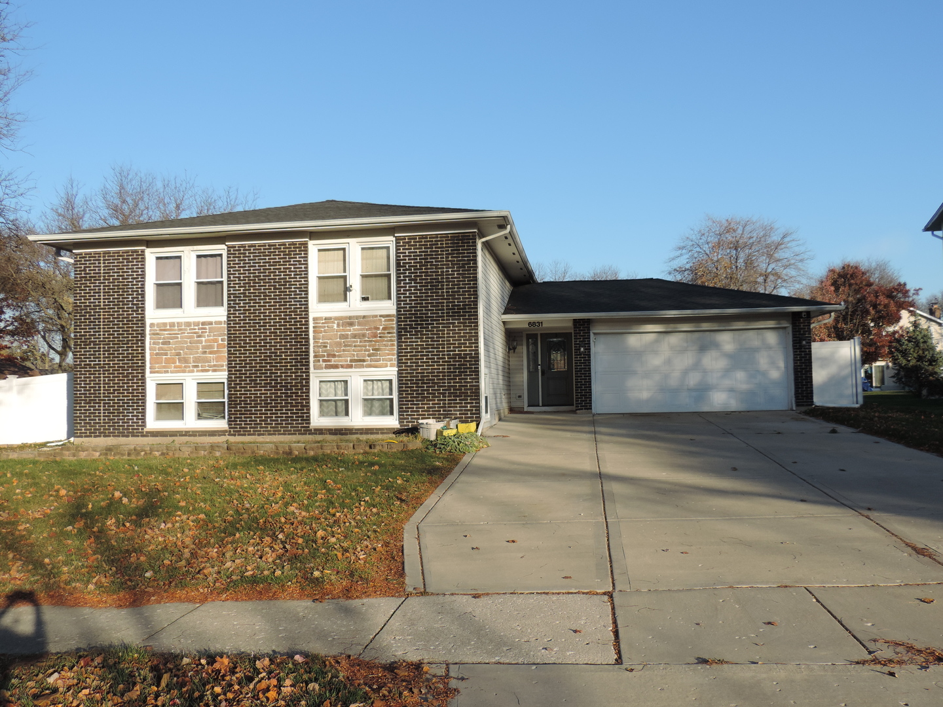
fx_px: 817
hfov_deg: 60.0
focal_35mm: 30
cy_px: 354
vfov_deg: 46.8
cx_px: 472
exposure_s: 1/640
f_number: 3.1
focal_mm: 5.3
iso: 80
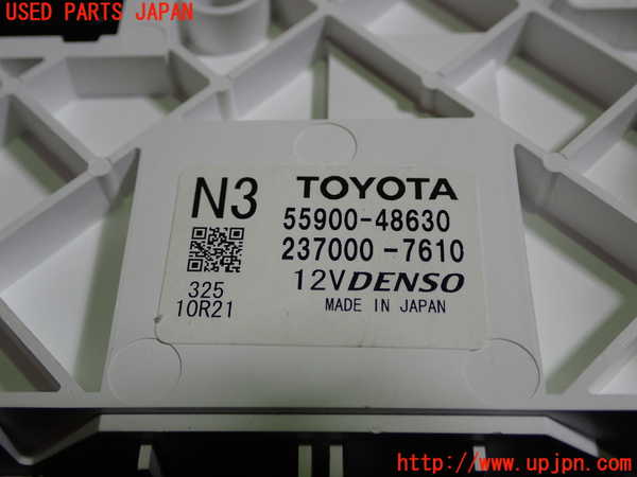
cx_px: 318
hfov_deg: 40.4
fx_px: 865
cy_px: 238
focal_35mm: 47
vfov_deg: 30.9
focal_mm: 8.4
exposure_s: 1/125
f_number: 3.1
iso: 200
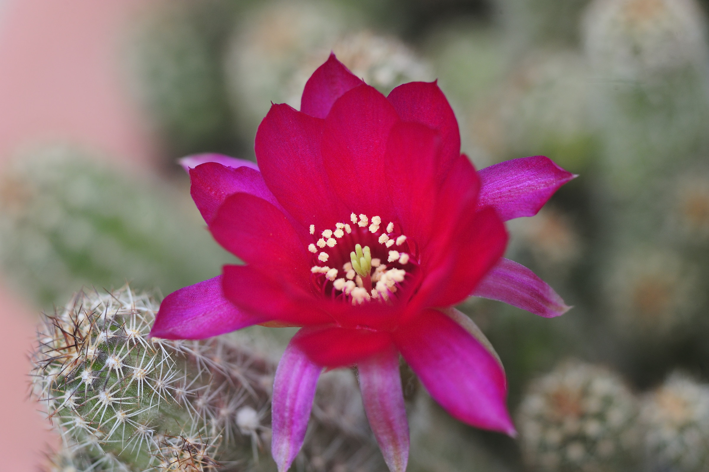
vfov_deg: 13.0
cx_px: 354
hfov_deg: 19.5
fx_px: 2066
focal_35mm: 105
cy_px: 236
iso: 800
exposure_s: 1/250
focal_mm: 105
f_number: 2.8
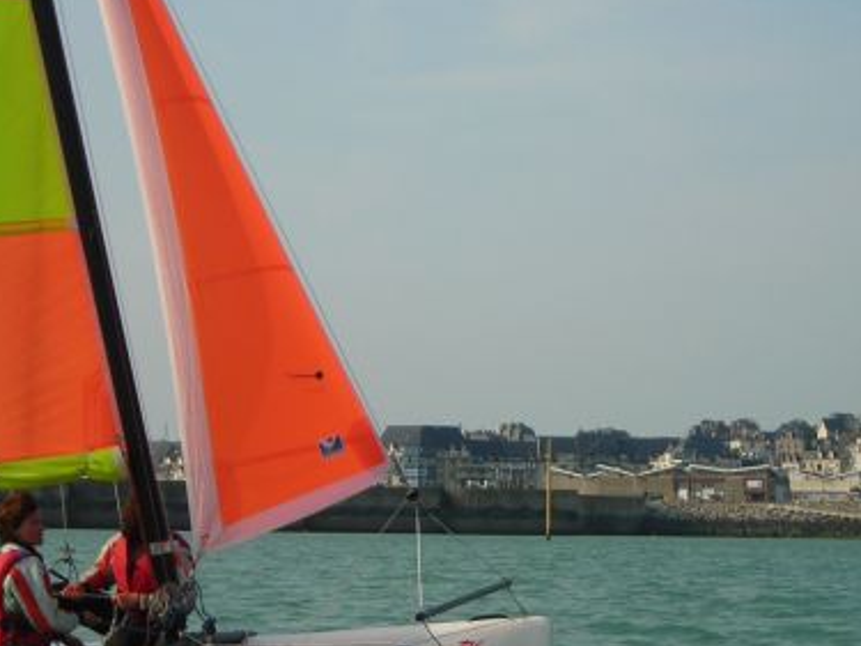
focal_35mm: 111
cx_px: 461
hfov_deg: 17.7
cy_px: 393
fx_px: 2760
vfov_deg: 13.3
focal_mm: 10.8
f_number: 7.7
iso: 50
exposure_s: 1/147
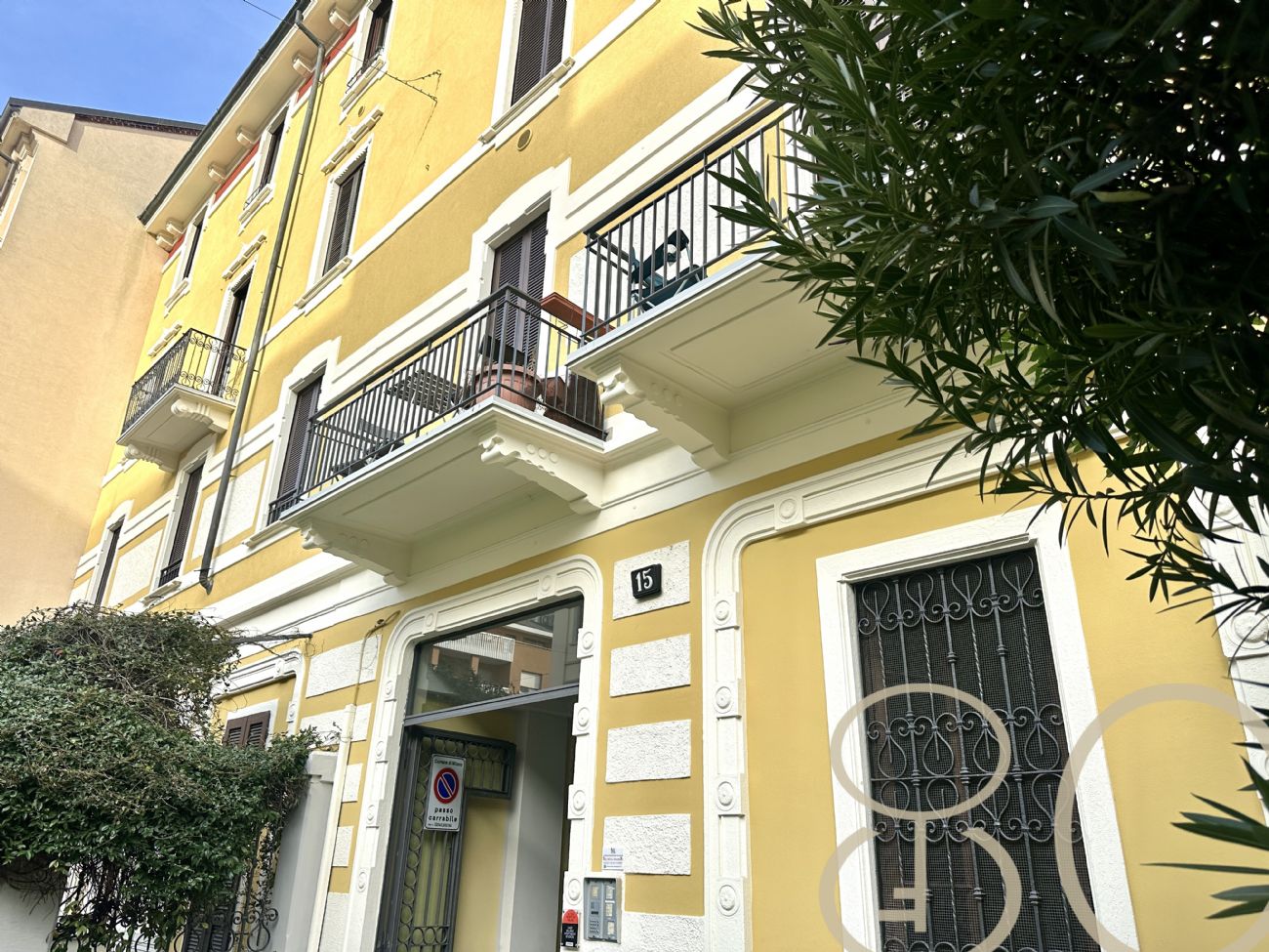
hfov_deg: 71.6
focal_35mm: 24
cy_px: 476
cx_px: 634
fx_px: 880
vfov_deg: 56.8
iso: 80
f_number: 1.78
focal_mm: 6.86
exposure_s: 1/1639
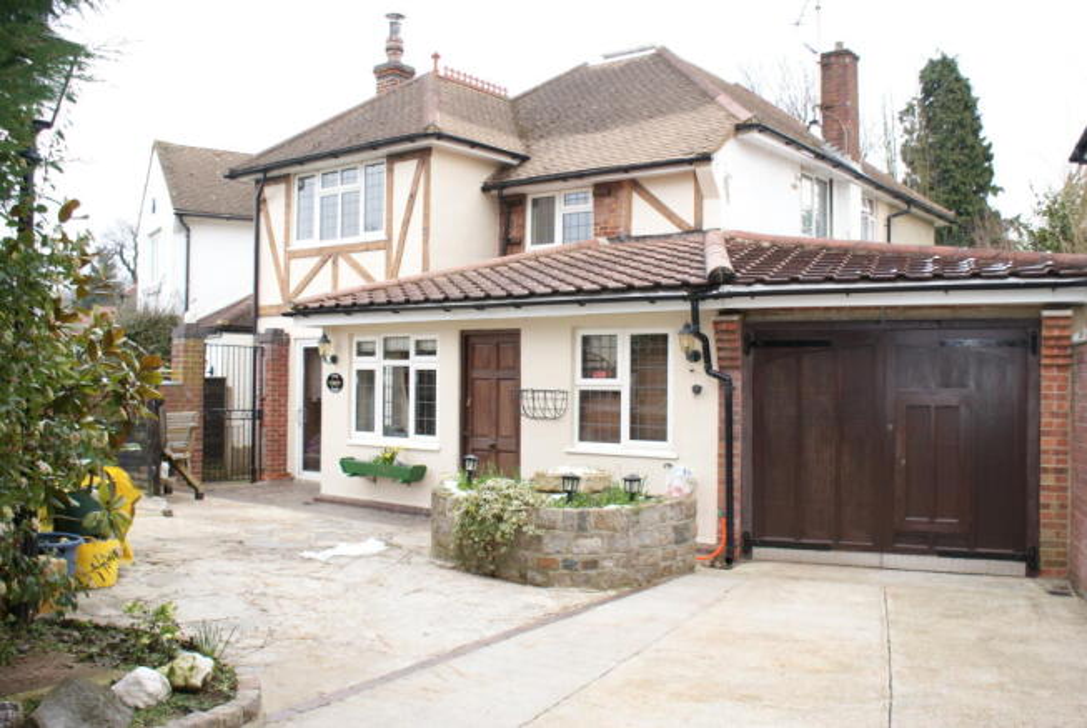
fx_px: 998
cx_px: 544
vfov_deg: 40.1
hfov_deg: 57.2
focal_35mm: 33
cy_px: 364
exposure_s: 1/100
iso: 100
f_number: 4
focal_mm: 22
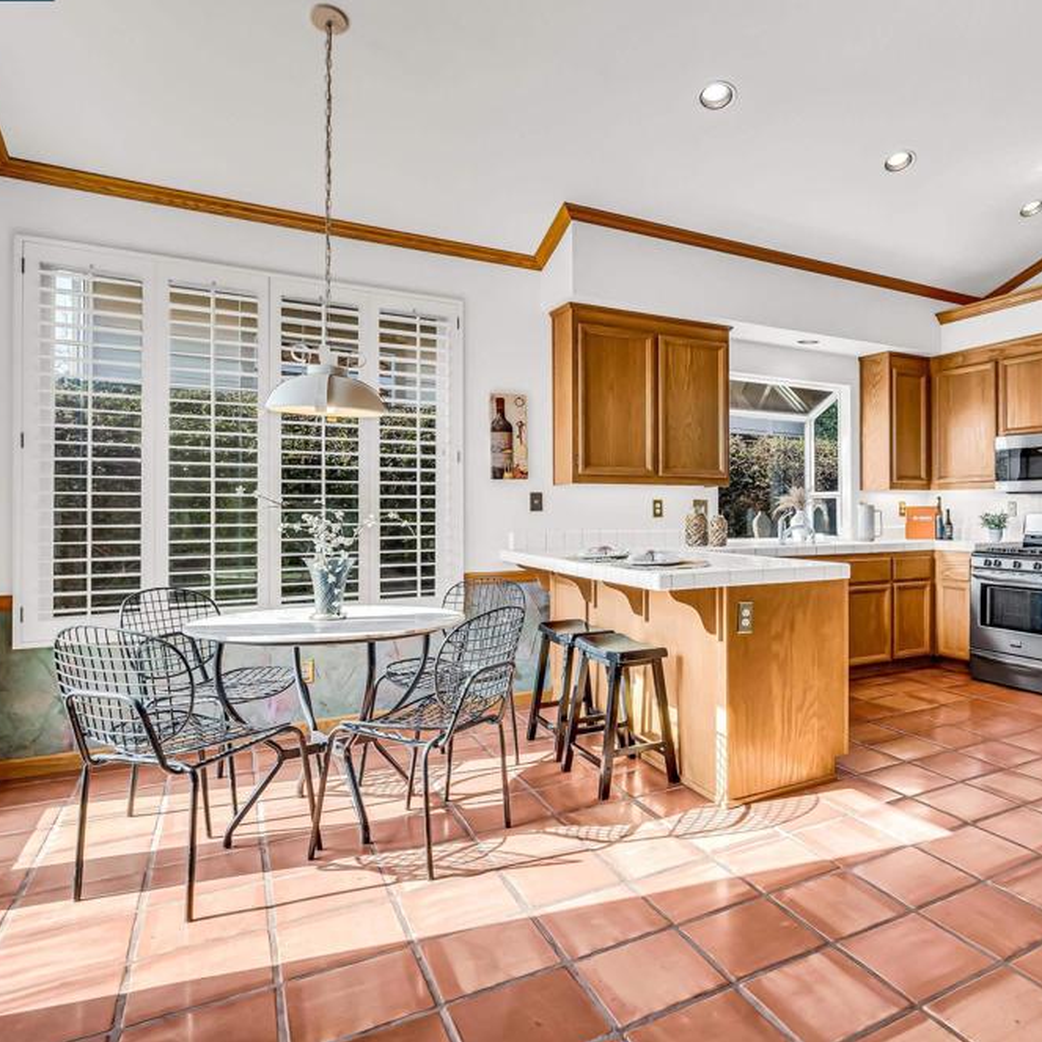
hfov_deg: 68.4
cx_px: 754
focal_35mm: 21
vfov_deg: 72.1
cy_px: 512
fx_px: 715
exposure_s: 1/60
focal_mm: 16
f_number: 8
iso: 100
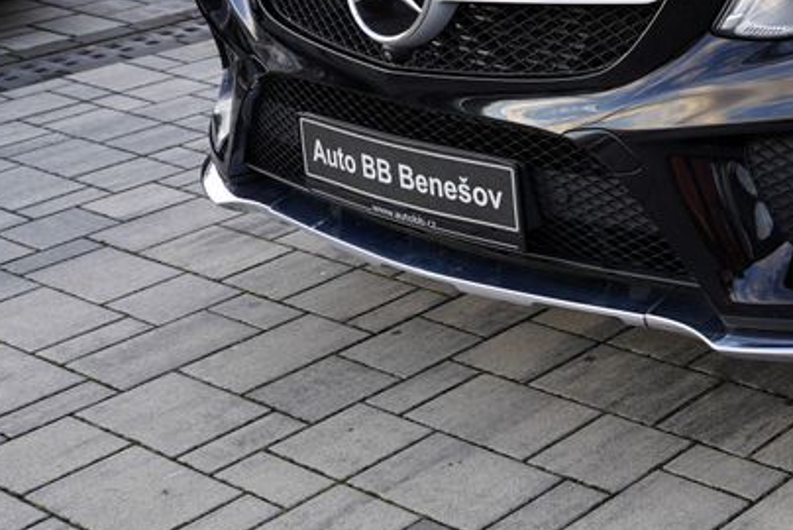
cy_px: -109
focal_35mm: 76
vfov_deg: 17.2
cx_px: 883
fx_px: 1675
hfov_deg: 24.7
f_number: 4.5
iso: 100
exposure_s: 1/80
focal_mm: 30
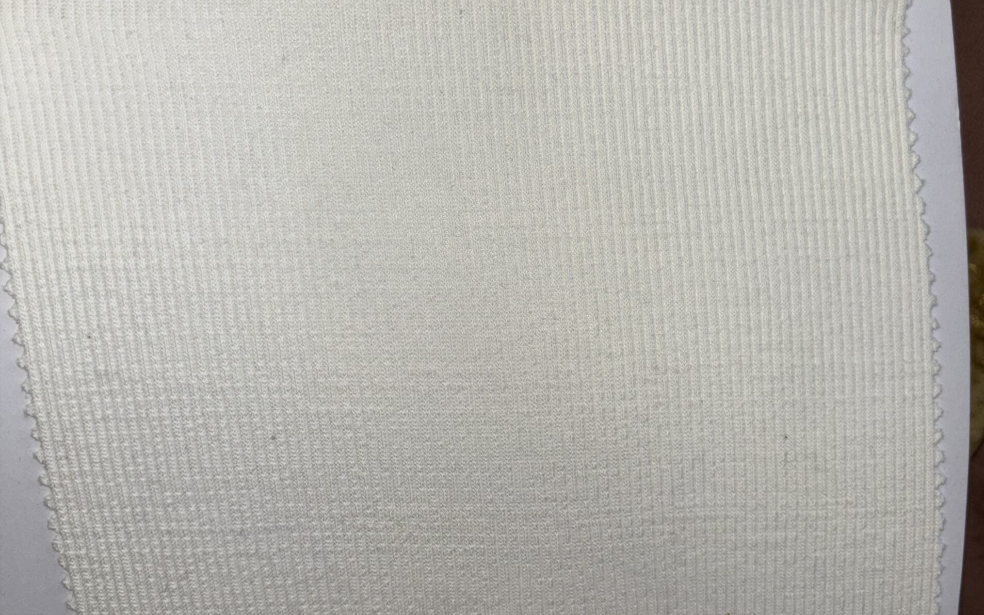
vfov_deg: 34.3
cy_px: 239
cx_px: 491
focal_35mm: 37
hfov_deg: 52.7
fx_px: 992
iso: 32
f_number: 1.6
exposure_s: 1/70
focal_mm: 5.96
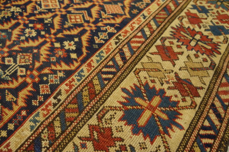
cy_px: 76
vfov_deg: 47.9
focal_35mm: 27
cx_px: 114
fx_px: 172
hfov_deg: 67.4
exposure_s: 1/60
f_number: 4
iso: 1250
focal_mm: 18
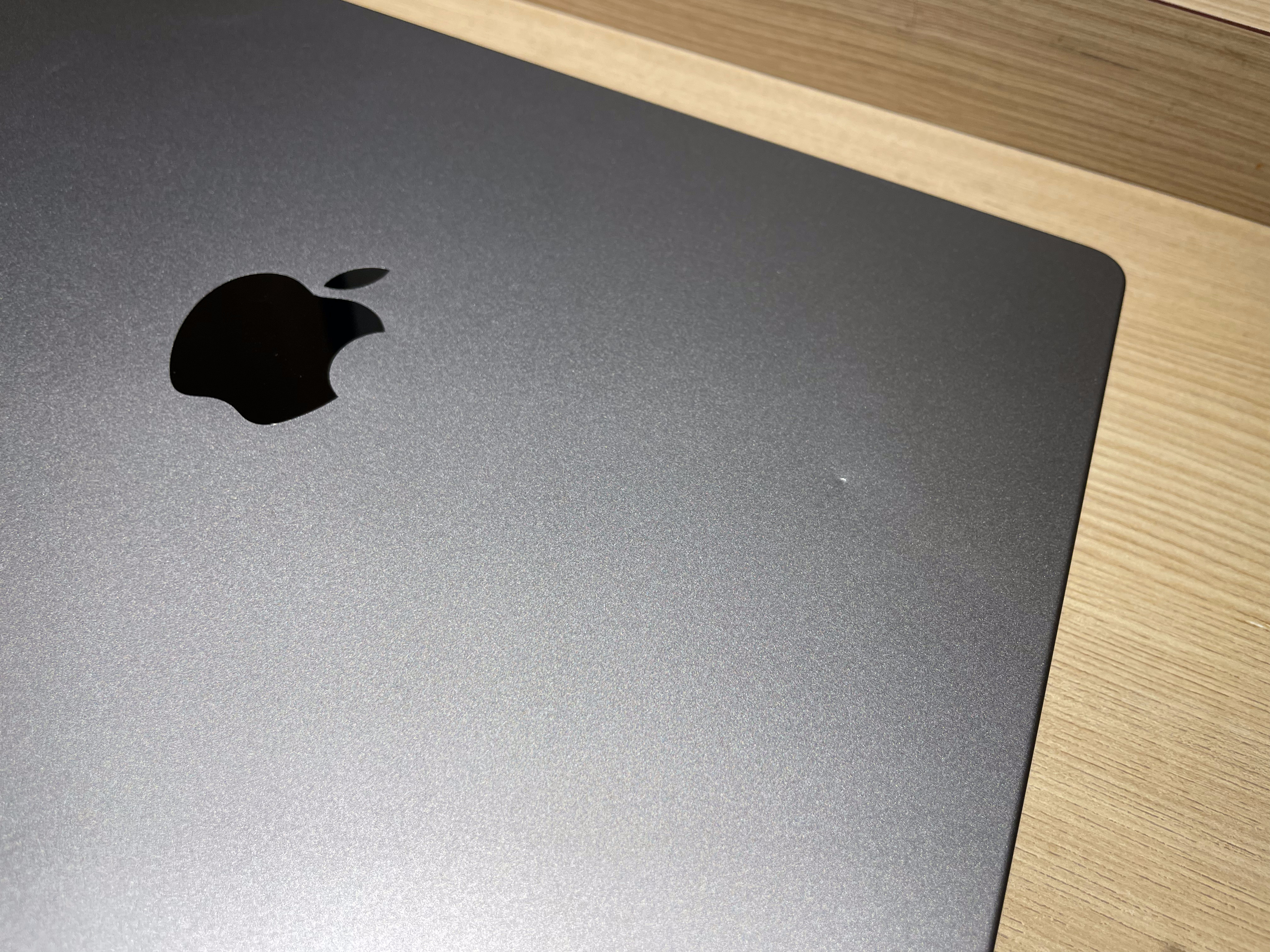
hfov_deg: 67.3
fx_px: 954
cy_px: 476
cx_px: 635
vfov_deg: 53.1
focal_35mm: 26
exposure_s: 1/120
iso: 40
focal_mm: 4.2
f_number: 1.6
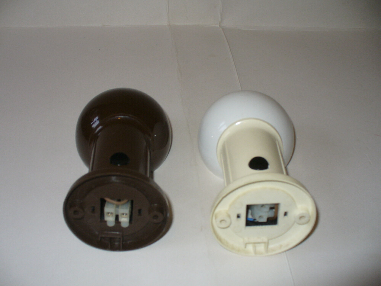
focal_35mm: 37
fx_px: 407
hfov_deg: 50.1
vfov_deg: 38.7
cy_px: 143
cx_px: 190
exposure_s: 1/50
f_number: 2.8
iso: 100
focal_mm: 6.1
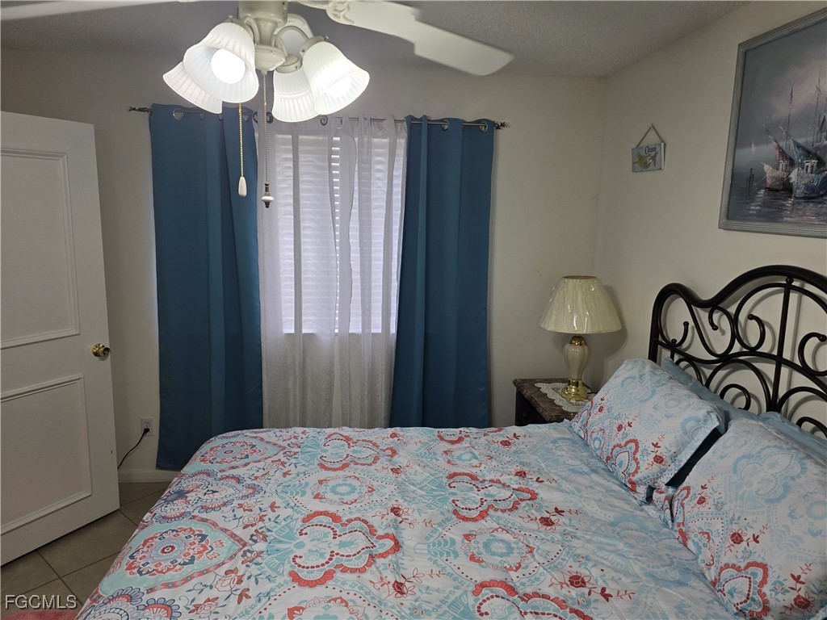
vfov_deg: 58.9
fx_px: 549
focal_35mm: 23
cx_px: 414
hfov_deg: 73.9
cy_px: 310
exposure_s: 1/120
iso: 64
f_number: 1.7
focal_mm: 6.3
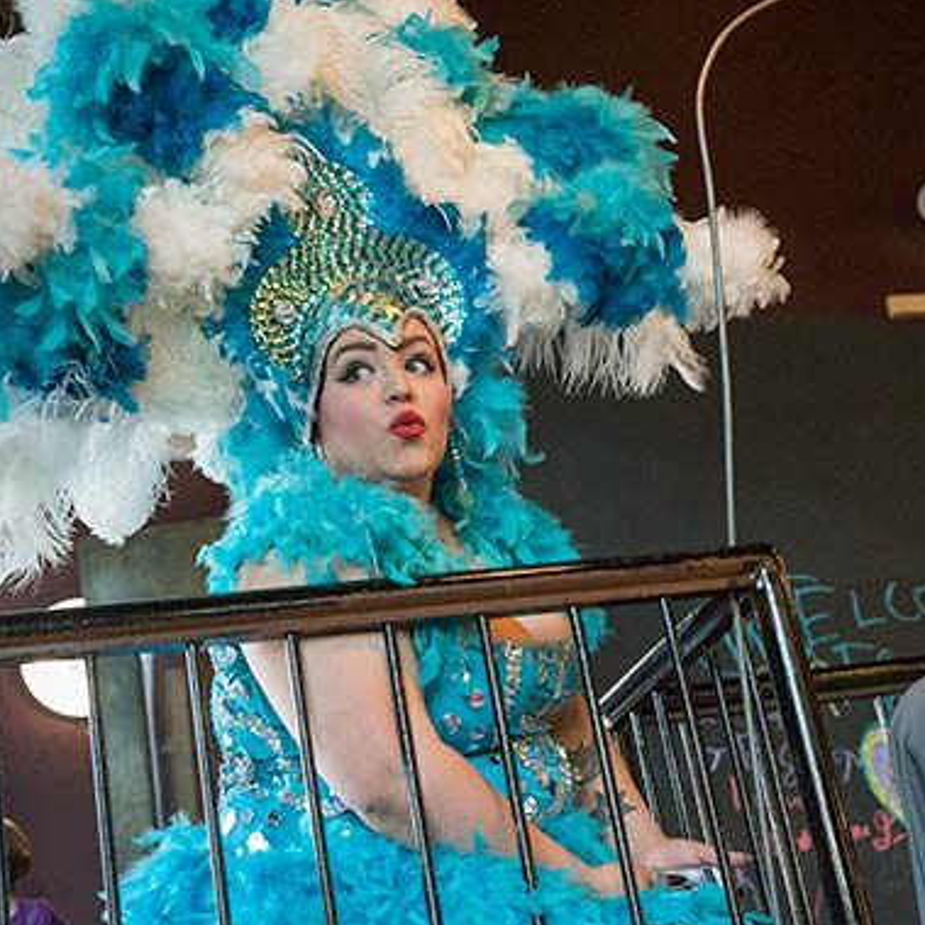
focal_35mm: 52
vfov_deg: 32.8
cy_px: 465
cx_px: 469
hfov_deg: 32.8
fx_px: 1572
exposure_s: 1/350
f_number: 5.6
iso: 5000
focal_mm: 40
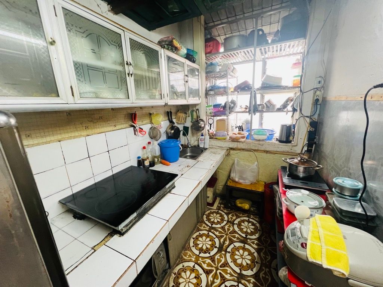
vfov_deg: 89.9
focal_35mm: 13
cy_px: 144
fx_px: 144
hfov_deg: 106.2
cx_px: 192
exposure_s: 1/50
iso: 200
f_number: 1.8
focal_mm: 1.57
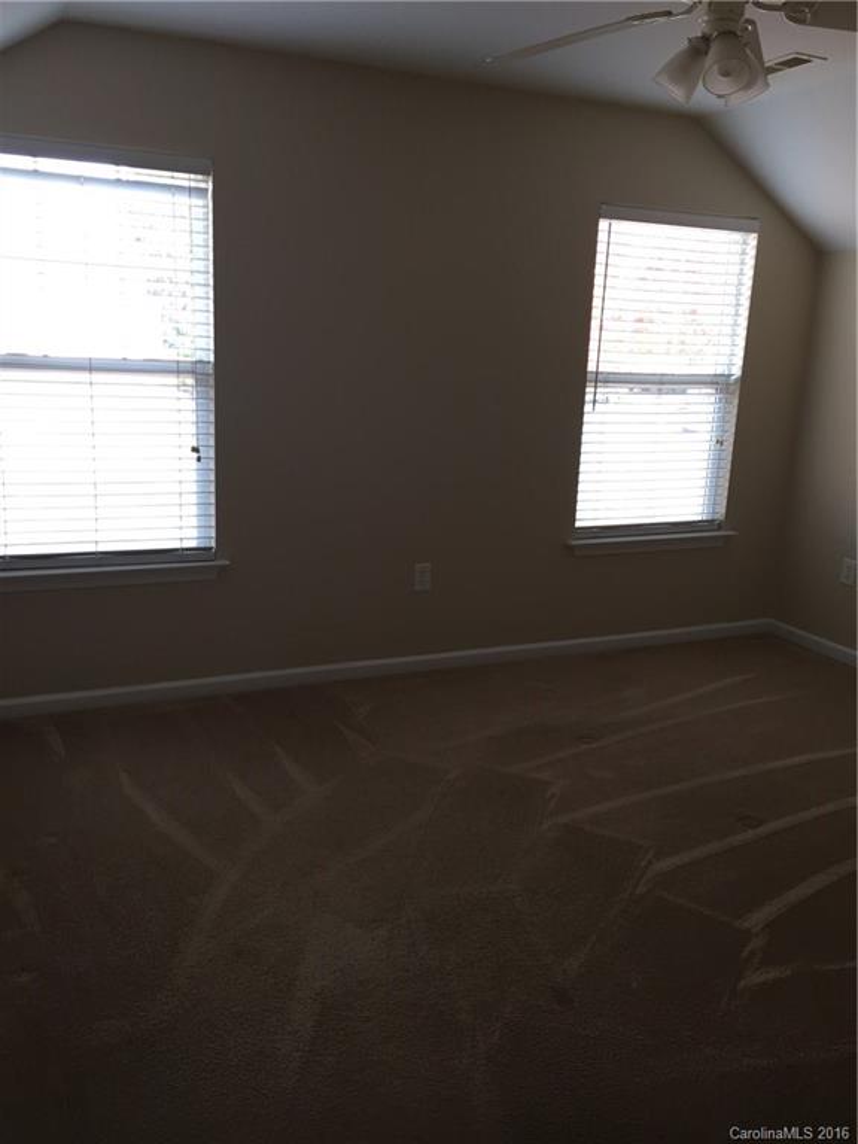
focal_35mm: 29
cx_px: 429
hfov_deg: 48.2
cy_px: 572
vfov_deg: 61.7
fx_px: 958
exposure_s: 1/40
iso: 40
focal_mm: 4.15
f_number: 2.2
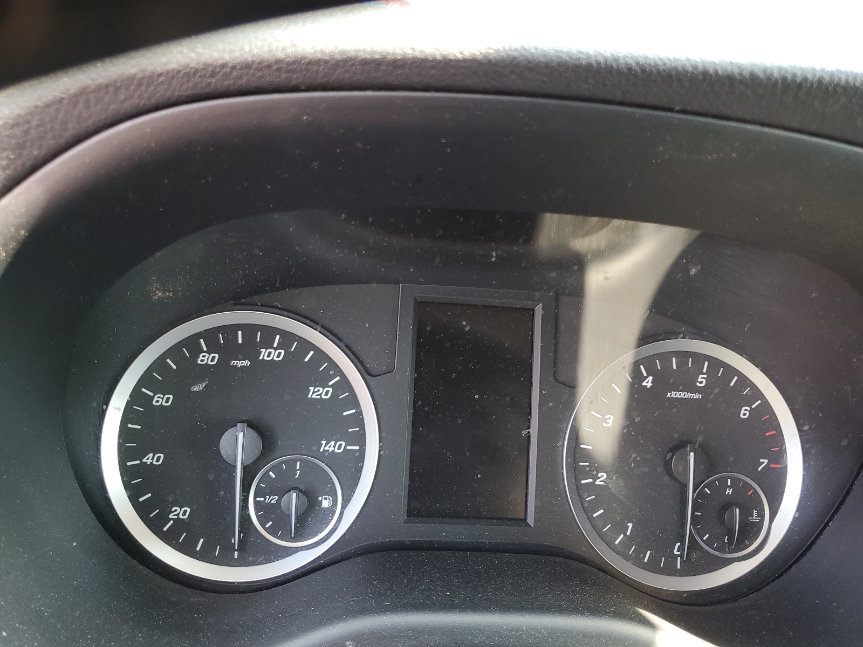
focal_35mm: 26
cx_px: 432
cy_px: 324
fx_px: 648
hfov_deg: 67.3
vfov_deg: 53.1
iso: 67
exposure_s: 1/60.2
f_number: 1.5
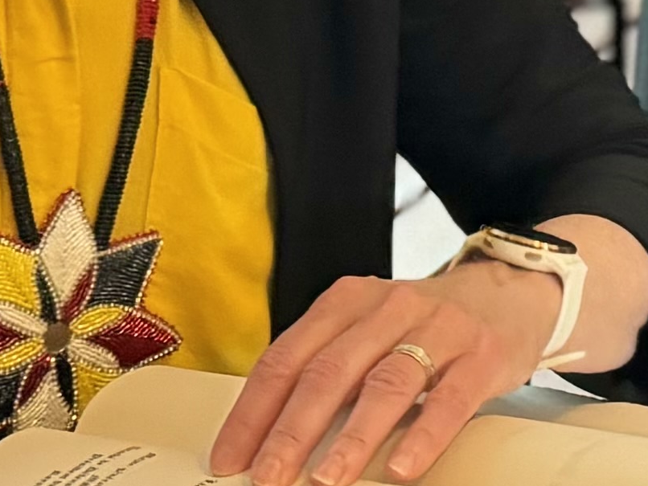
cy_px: 39
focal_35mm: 170
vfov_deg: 8.7
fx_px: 3183
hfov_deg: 11.6
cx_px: 388
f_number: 1.78
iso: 800
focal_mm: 6.76
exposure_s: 1/30
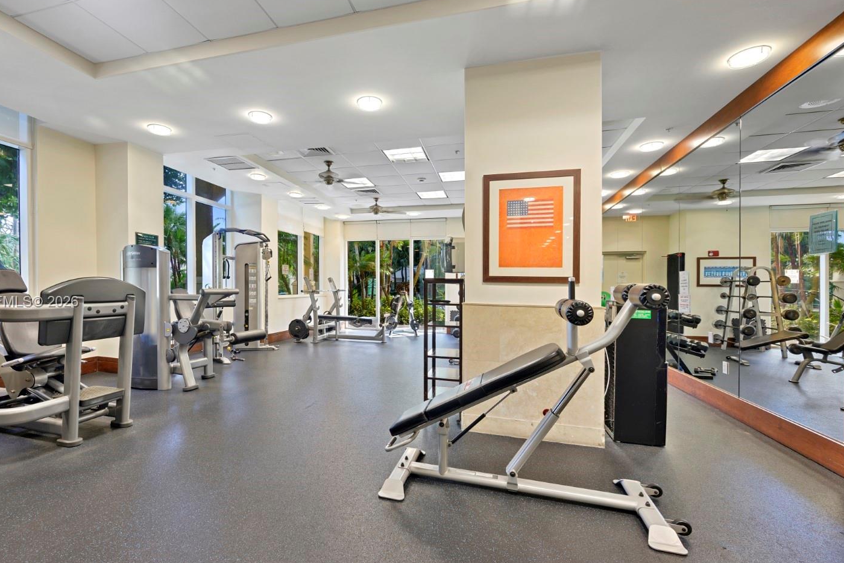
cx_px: 373
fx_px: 375
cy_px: 303
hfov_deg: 96.3
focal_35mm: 16
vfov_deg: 73.7
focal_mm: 14
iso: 160
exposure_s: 3
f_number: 8
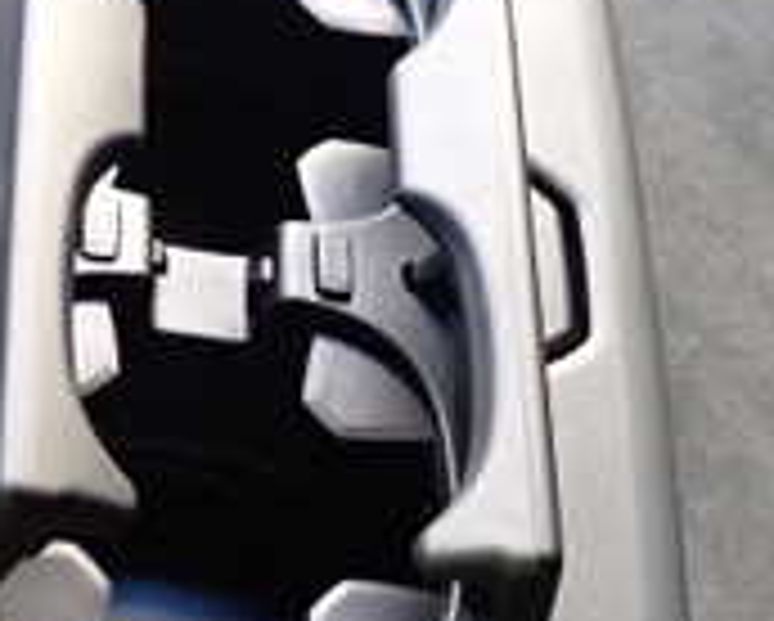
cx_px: 688
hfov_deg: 18.5
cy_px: 333
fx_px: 2339
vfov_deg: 15.1
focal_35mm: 102
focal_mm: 5.4
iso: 500
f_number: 2.3
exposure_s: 1/30
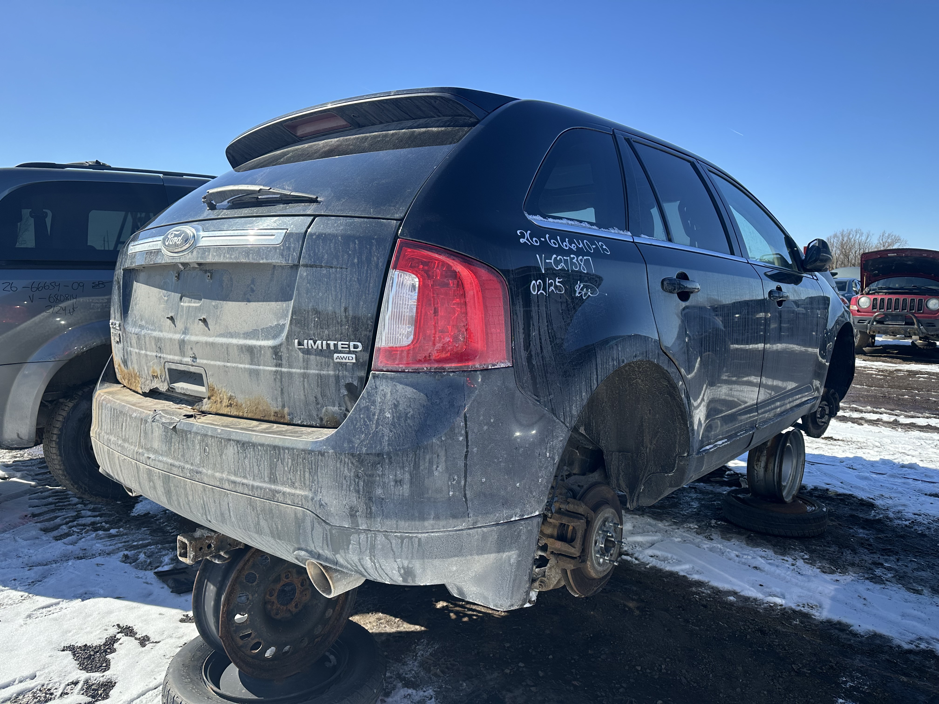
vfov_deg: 56.8
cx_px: 470
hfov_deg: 71.6
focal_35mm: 24
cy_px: 352
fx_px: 651
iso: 80
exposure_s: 1/2591
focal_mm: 6.86
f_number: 1.78
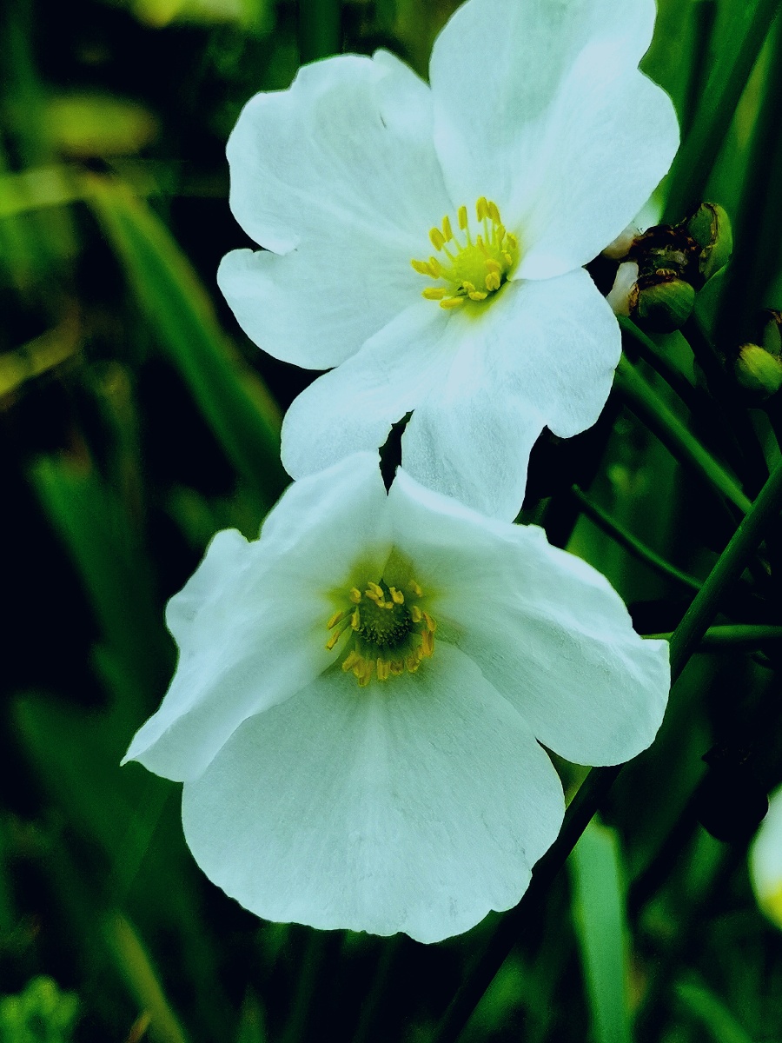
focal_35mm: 59
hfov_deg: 24.8
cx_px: 391
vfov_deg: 32.7
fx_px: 1777
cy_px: 522
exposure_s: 1/1020
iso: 50
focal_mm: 4.75
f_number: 1.8
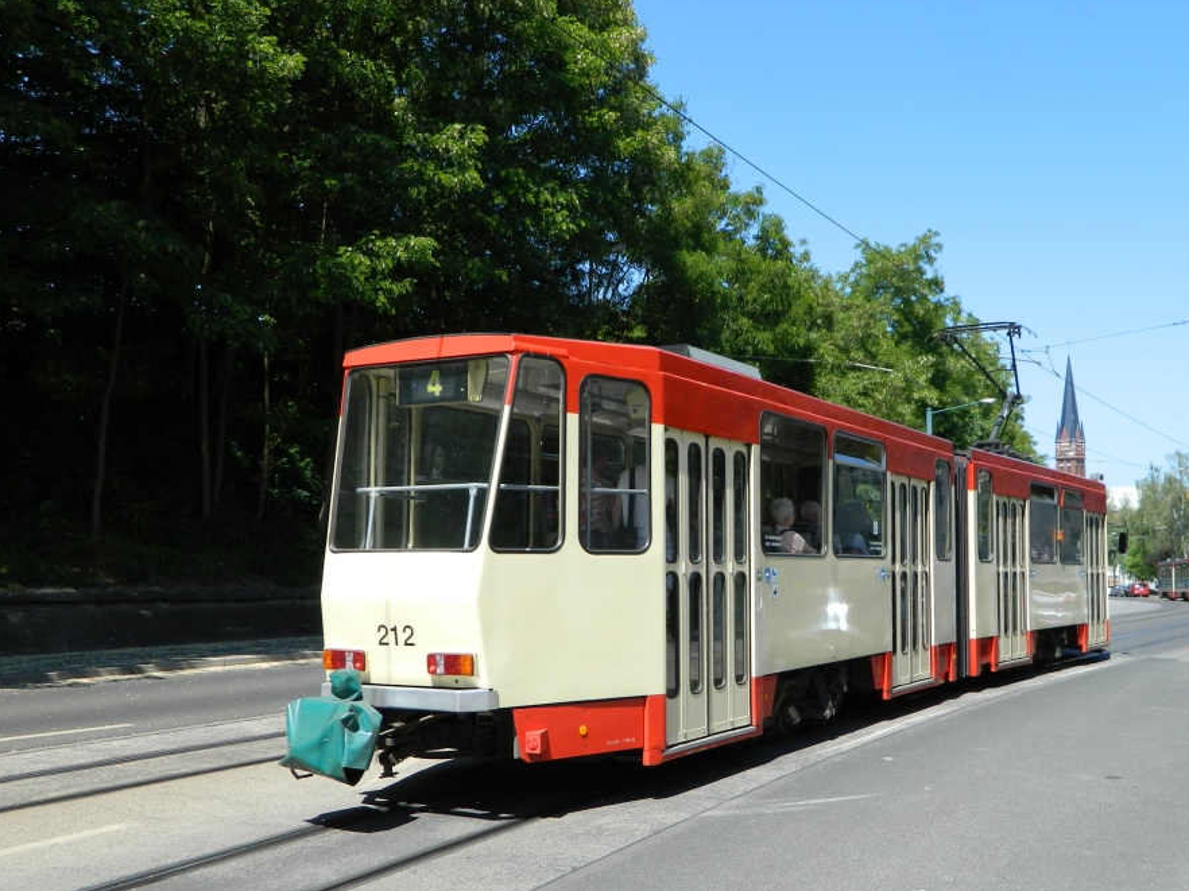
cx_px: 688
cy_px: 479
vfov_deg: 39.6
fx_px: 1236
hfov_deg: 51.2
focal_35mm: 36
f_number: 3.2
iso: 80
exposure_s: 1/640
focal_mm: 5.6
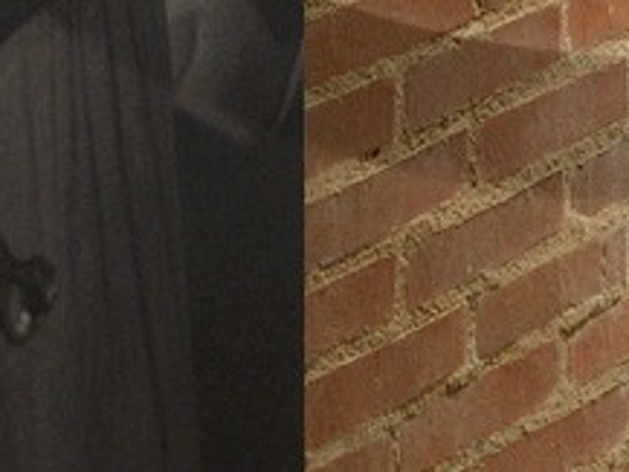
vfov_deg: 5.6
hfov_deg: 7.9
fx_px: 4509
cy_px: -1005
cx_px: 687
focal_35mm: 248
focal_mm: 35
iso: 1600
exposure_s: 1/40
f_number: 6.3
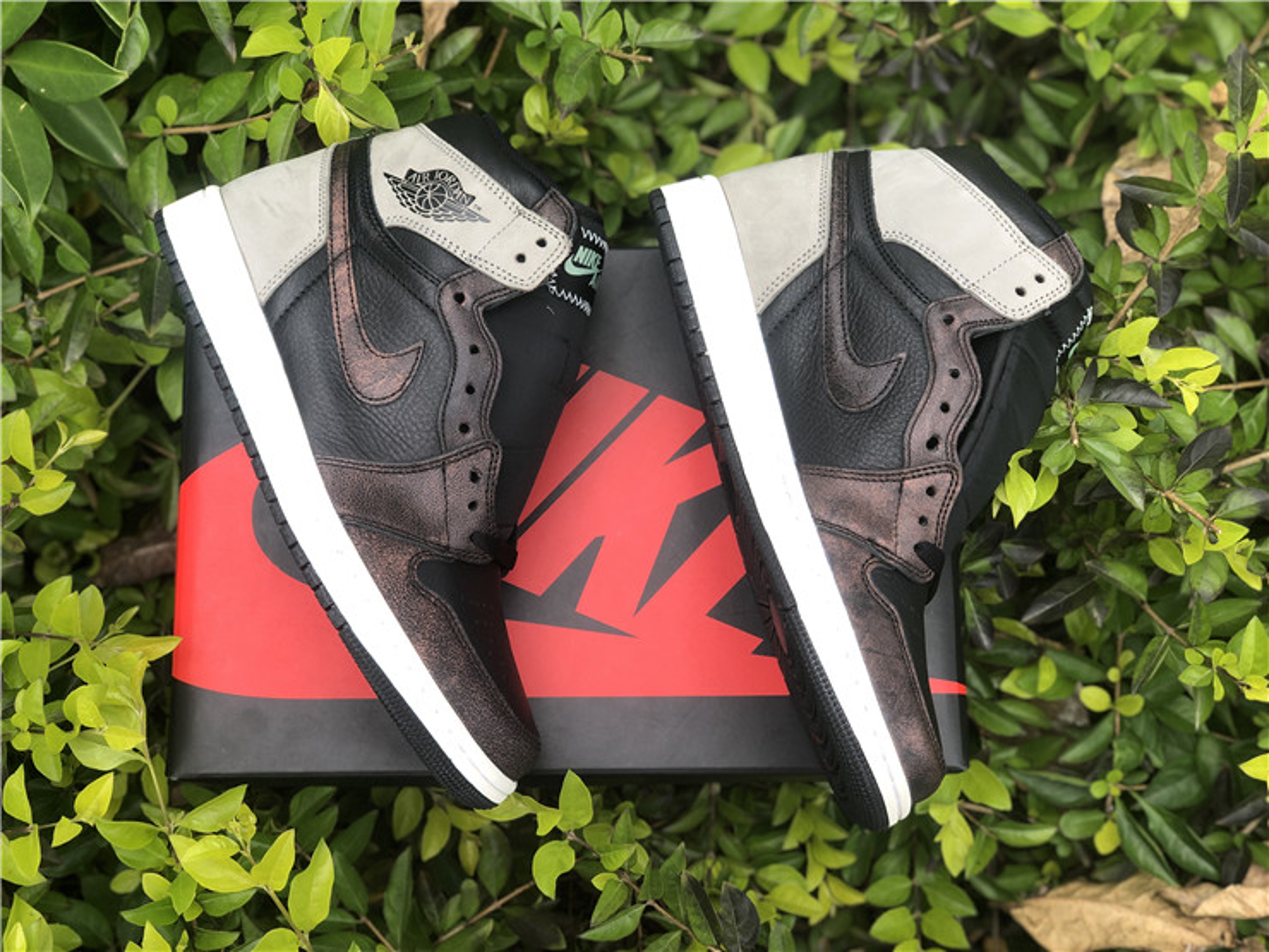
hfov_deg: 36.8
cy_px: 476
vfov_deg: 28.0
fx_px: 1906
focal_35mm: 52
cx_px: 634
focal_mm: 6
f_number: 2.4
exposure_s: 1/120
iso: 16
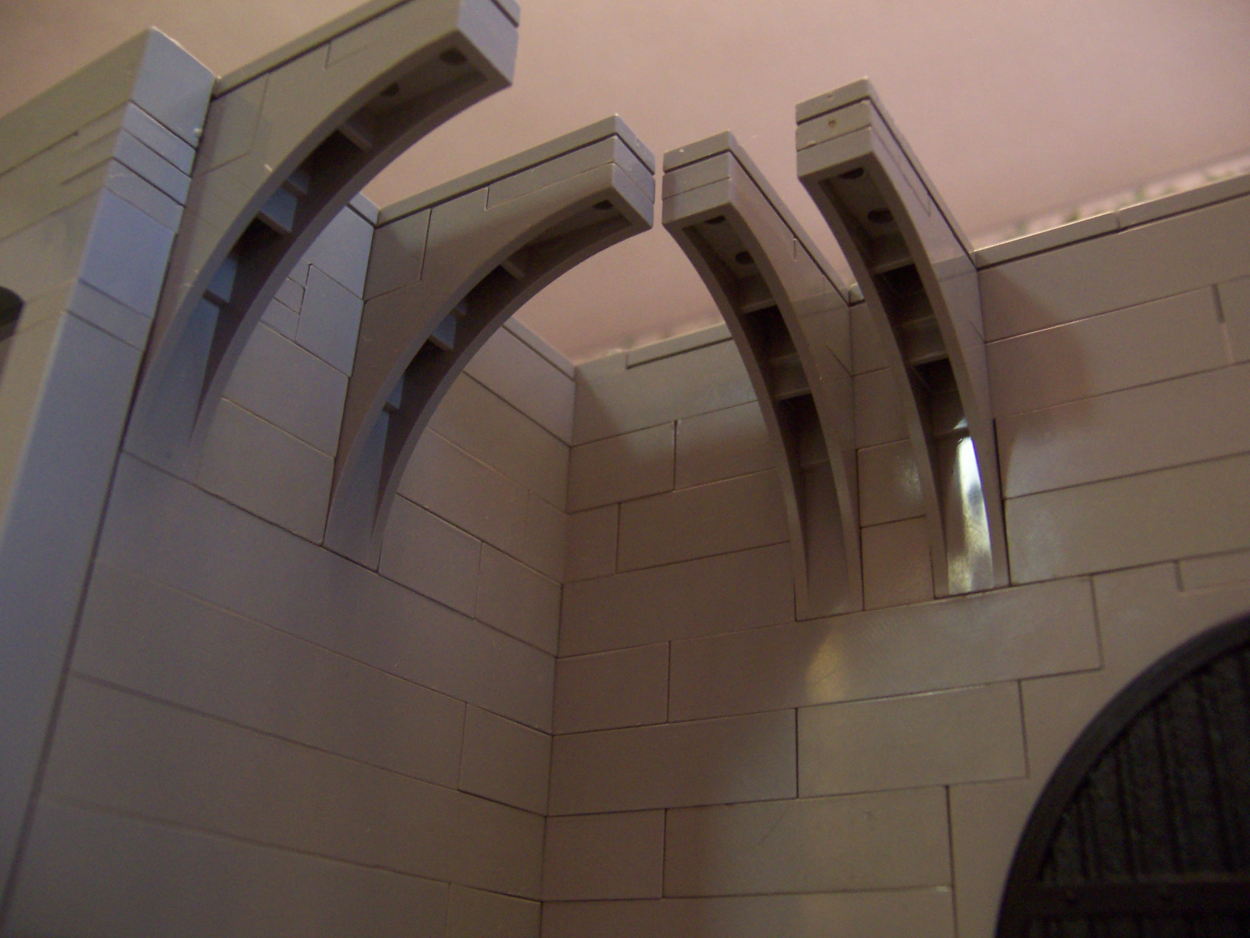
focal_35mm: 33
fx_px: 1192
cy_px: 469
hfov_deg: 55.4
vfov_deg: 42.9
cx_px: 625
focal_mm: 5.5
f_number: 2.8
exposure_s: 1/8
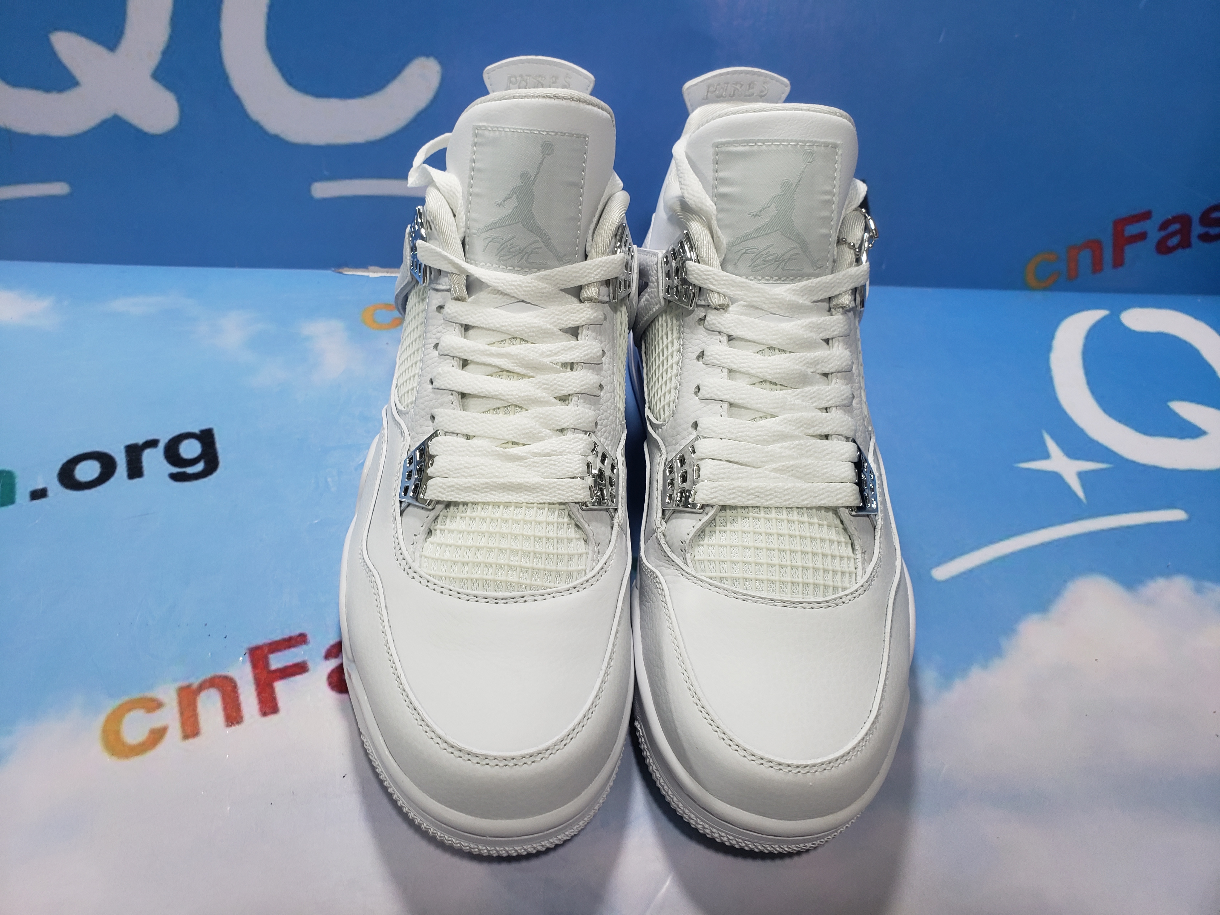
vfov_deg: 53.1
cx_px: 610
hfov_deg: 67.3
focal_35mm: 26
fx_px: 916
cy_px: 458
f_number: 1.5
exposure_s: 1/50
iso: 64
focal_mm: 4.3
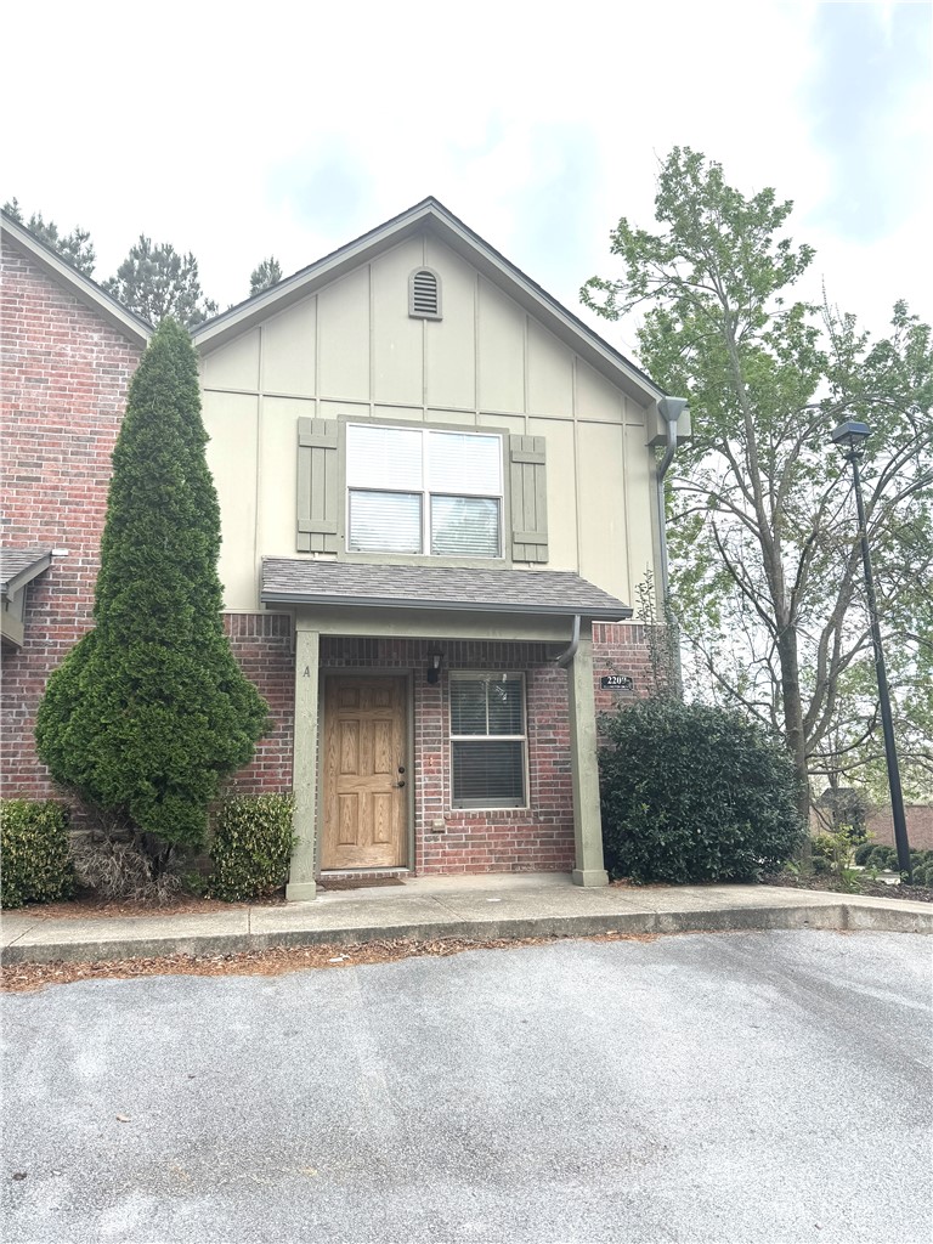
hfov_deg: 56.8
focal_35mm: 24
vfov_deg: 71.6
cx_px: 466
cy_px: 622
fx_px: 862
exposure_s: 1/1869
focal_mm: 6.76
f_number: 1.78
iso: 80
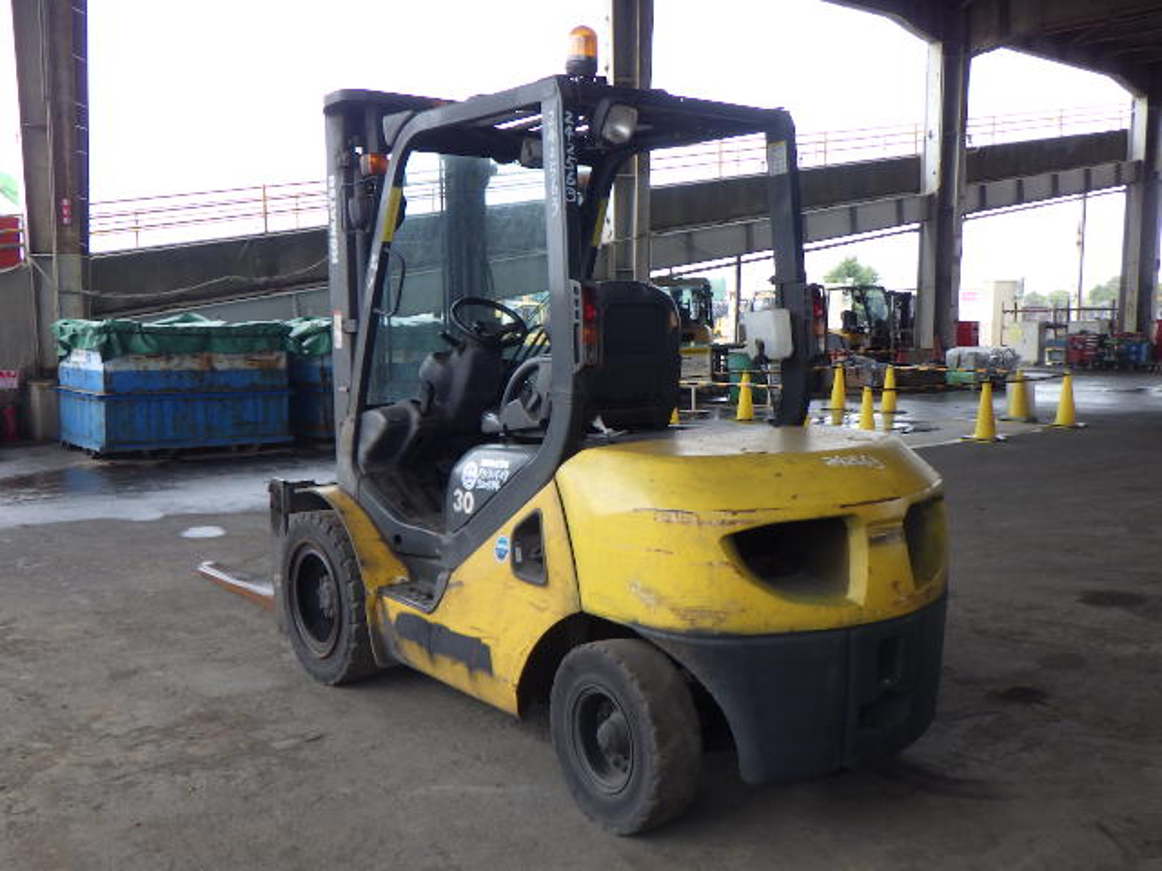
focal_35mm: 34
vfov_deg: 41.8
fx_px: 1141
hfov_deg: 54.0
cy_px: 436
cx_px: 581
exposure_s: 1/100
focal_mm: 6.1
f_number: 3.8
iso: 125
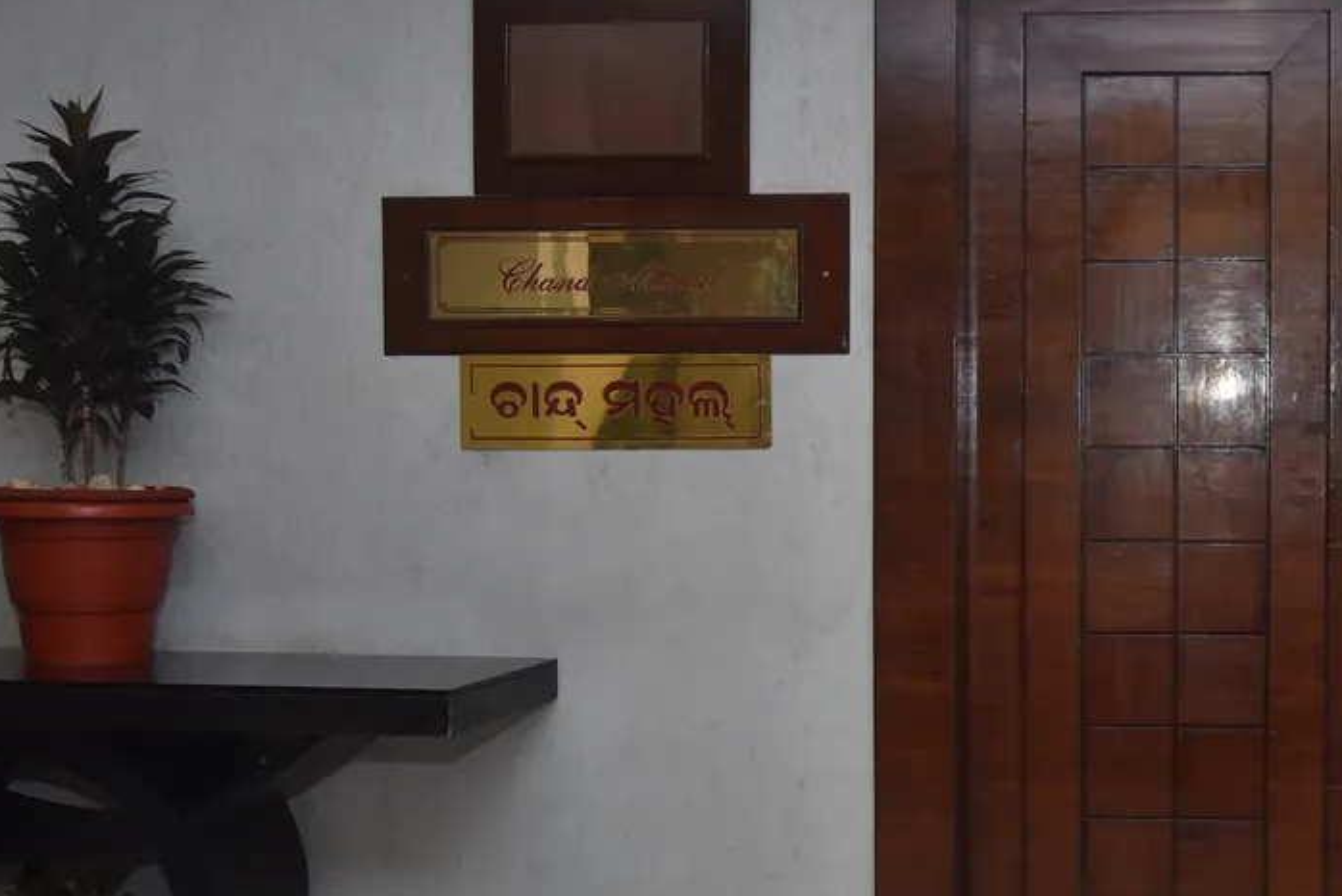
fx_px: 2051
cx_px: 1127
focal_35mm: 55
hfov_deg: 34.8
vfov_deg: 24.6
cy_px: 521
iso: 1250
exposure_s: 1/125
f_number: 6.3
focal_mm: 30
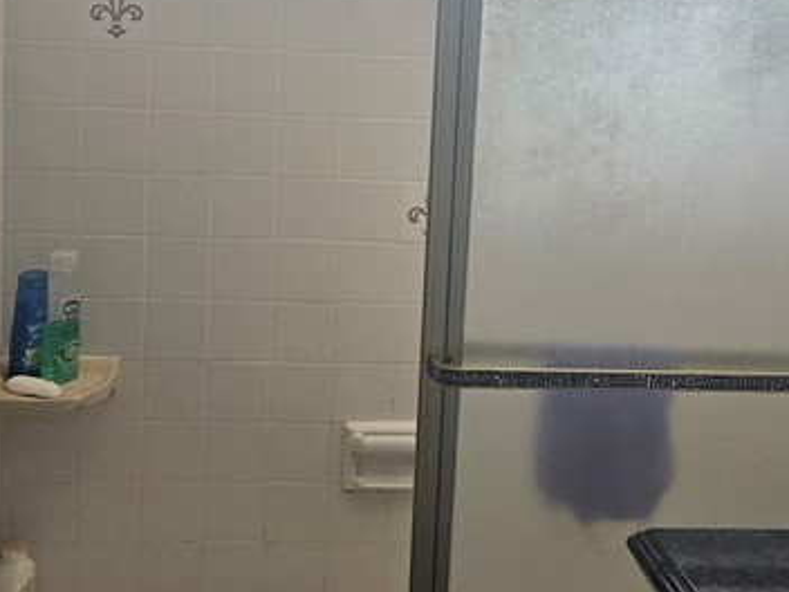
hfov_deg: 28.9
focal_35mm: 67
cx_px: 448
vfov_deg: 21.8
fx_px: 1527
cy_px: 182
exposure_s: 1/120
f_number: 1.8
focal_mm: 5.4
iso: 200
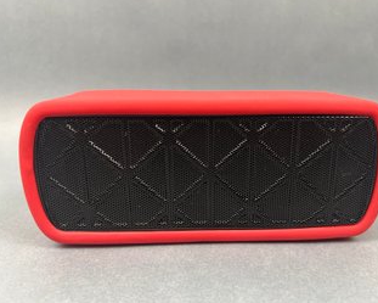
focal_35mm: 28
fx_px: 313
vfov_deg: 51.6
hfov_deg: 62.1
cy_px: 152
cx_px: 205
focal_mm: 5.7
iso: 125
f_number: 1.5
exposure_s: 1/120
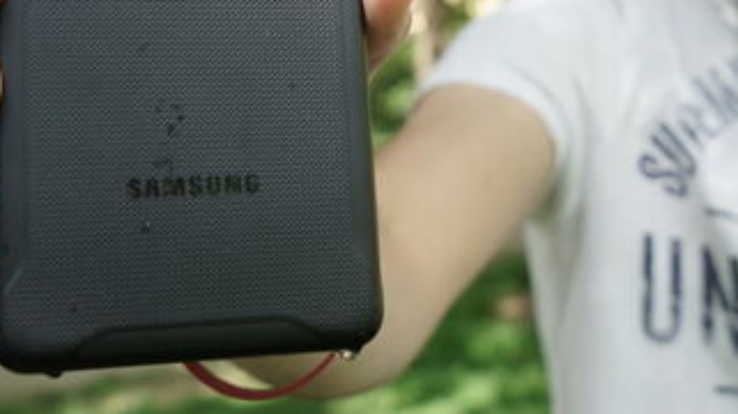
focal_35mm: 65
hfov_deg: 31.7
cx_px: 569
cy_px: -48
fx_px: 1271
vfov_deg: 17.8
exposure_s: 1/160
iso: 125
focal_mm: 24
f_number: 5
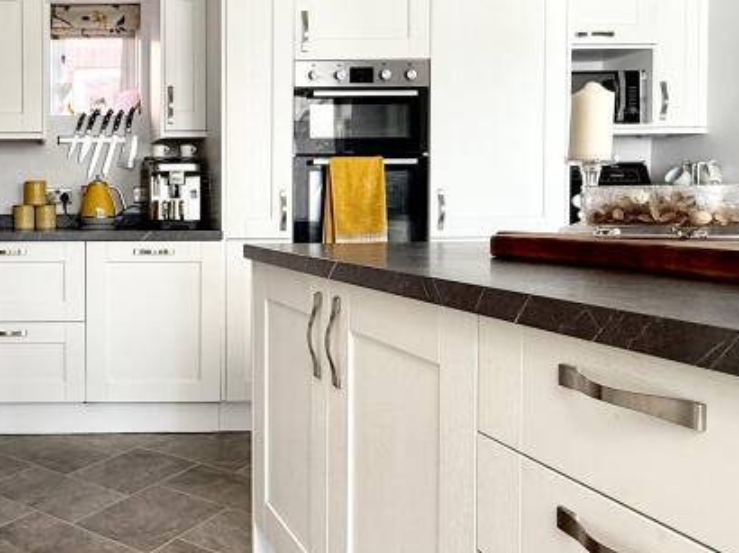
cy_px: 227
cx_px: 45
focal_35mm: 35
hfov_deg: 46.4
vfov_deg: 40.5
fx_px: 747
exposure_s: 1/99
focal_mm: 2.22
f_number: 2.2
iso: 125
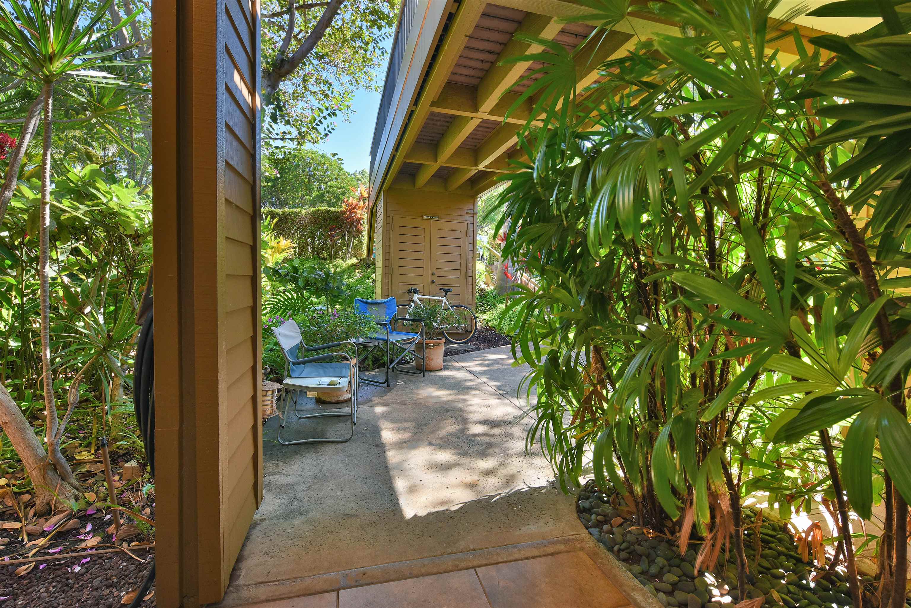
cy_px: 304
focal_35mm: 16
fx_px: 405
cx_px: 456
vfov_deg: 73.8
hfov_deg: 96.7
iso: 320
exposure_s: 1/60
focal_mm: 16
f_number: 16
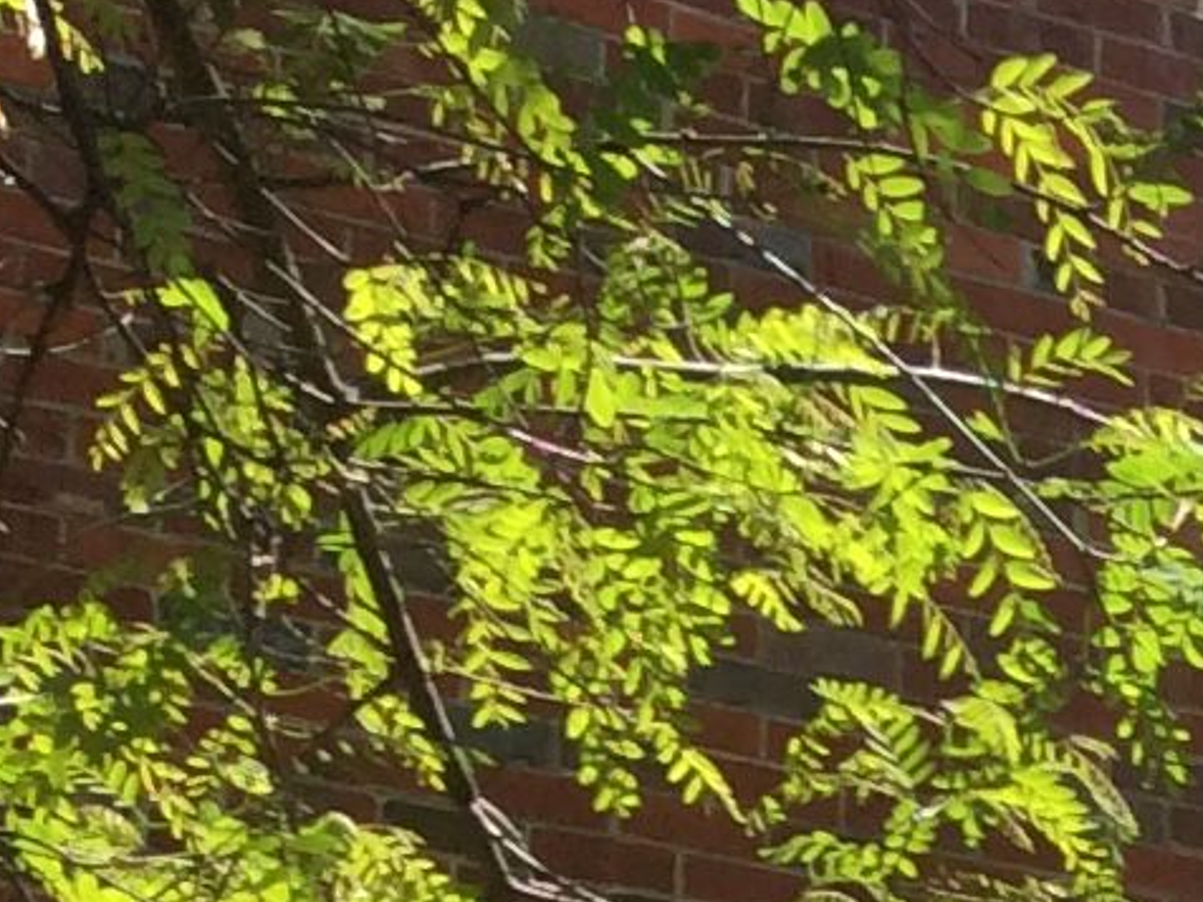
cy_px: 1945
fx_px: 6047
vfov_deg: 8.0
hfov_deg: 10.0
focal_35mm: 174
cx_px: 2833
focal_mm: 3.3
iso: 32
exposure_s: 1/817
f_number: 2.4
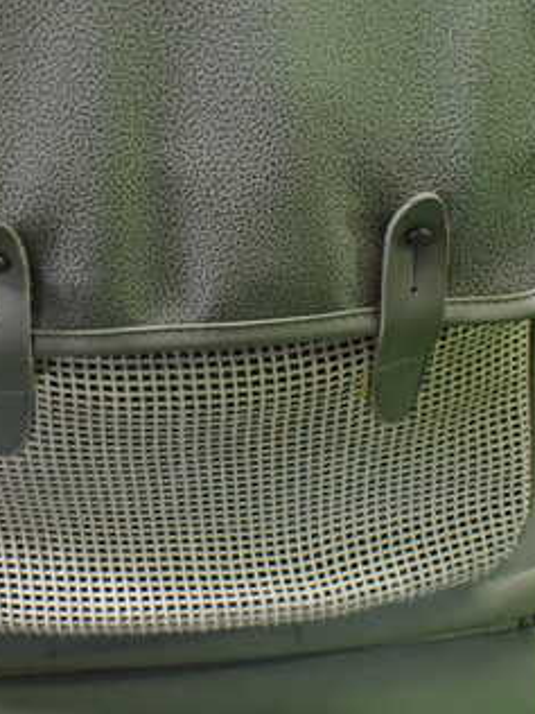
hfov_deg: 25.6
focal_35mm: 57
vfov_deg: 33.7
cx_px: 192
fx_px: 1175
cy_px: 285
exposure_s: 1/100
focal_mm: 5.4
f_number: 2.3
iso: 800
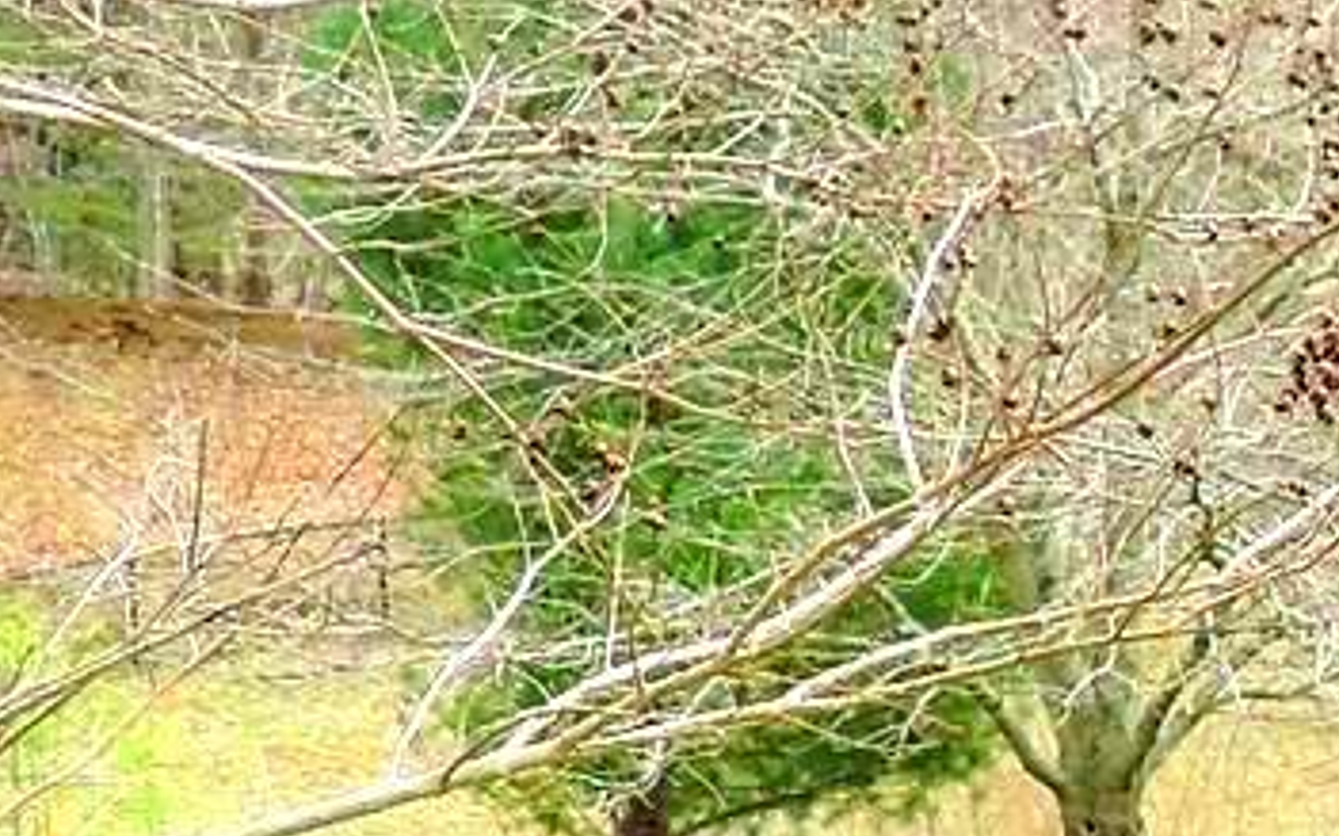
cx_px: 2071
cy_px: 725
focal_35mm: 266
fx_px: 9702
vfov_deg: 4.9
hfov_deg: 7.7
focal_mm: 7.7
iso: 100
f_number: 3.4
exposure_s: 1/320
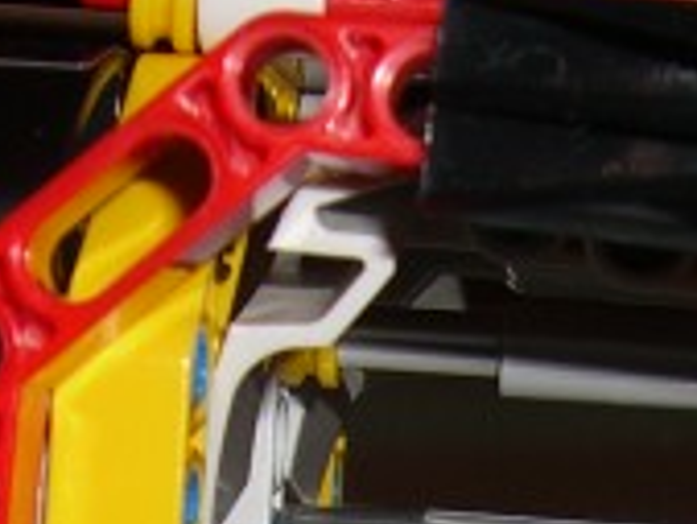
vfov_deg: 9.8
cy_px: 949
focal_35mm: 144
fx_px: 2902
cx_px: 767
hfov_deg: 13.4
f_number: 2.7
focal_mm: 6.2
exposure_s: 1/60
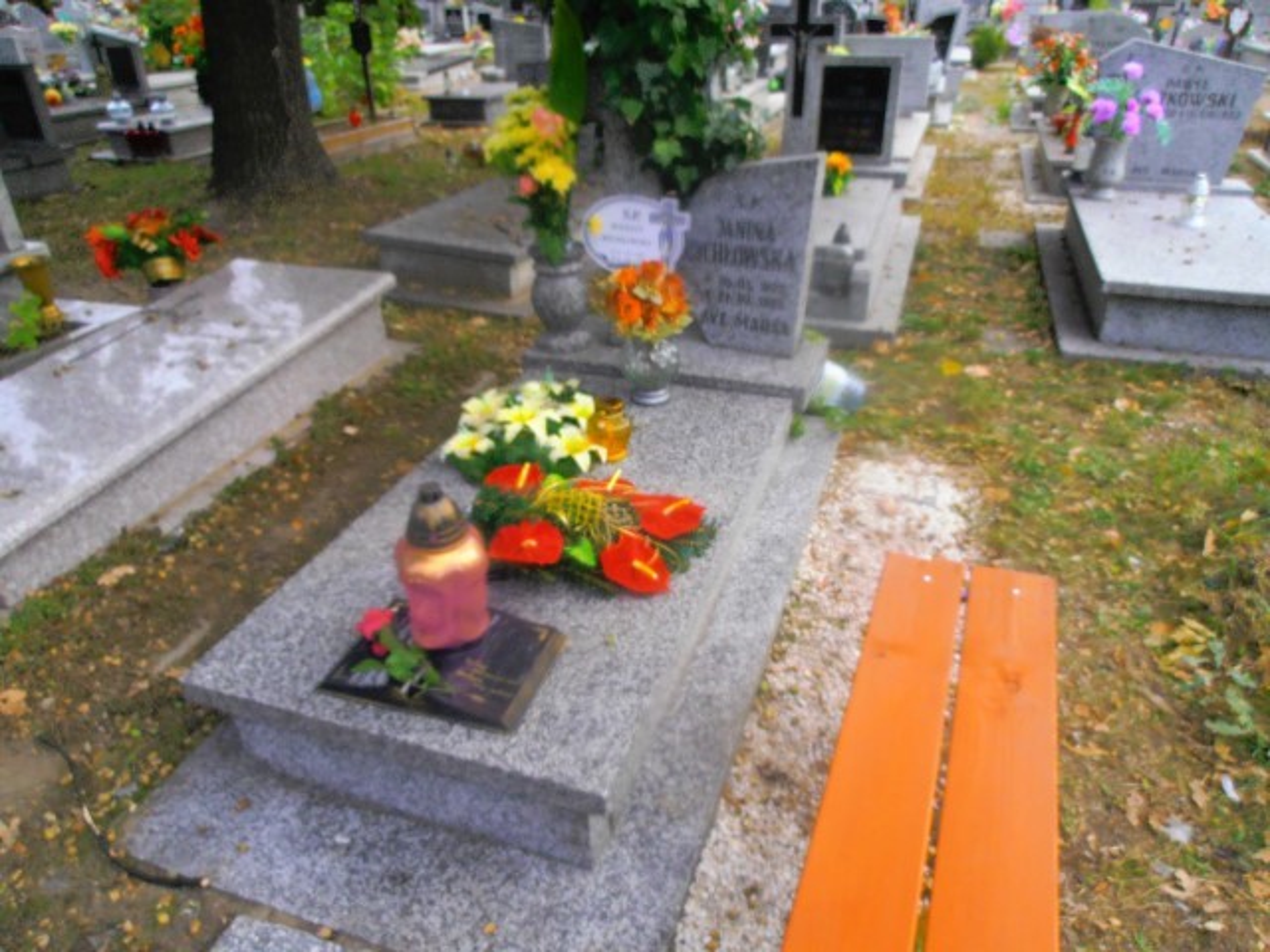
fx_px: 881
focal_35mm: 24
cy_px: 476
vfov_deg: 56.8
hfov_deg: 71.6
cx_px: 635
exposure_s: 1/160
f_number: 3
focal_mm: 4.2
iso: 80
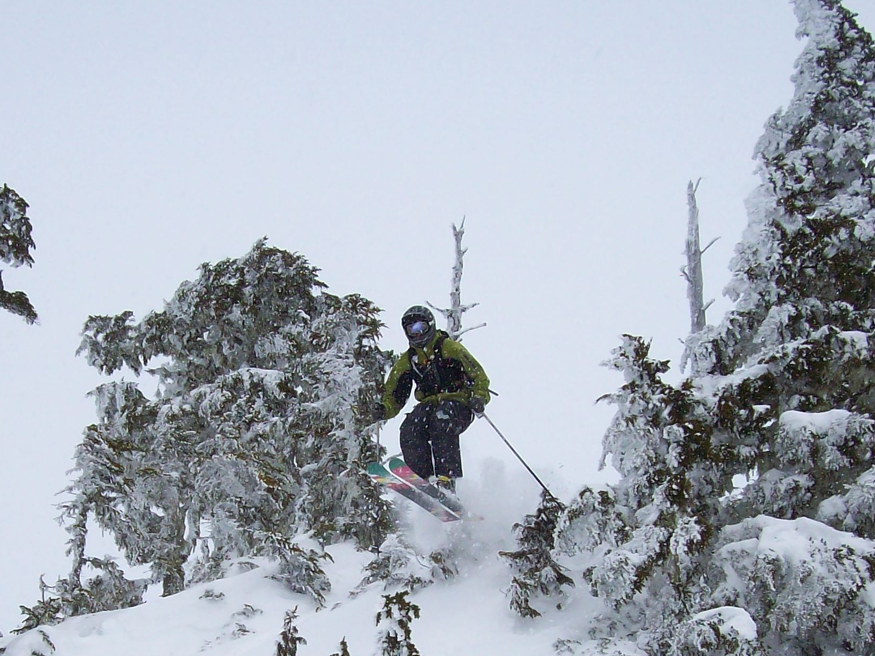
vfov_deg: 21.5
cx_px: 279
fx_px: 1694
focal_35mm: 67
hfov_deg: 28.7
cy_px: 579
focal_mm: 6
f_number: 4.8
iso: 80
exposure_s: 1/627
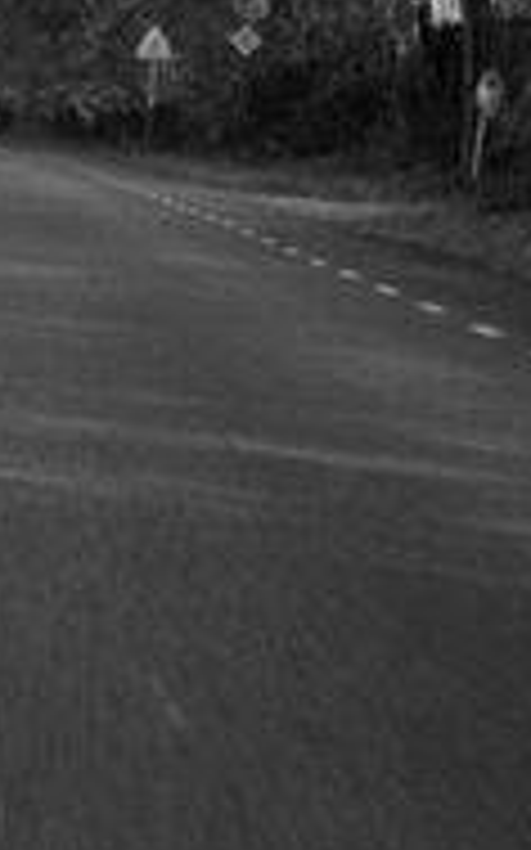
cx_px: -675
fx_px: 4565
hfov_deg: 6.4
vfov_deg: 10.6
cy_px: 508
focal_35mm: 197
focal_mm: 38
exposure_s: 1/40
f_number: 22
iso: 400
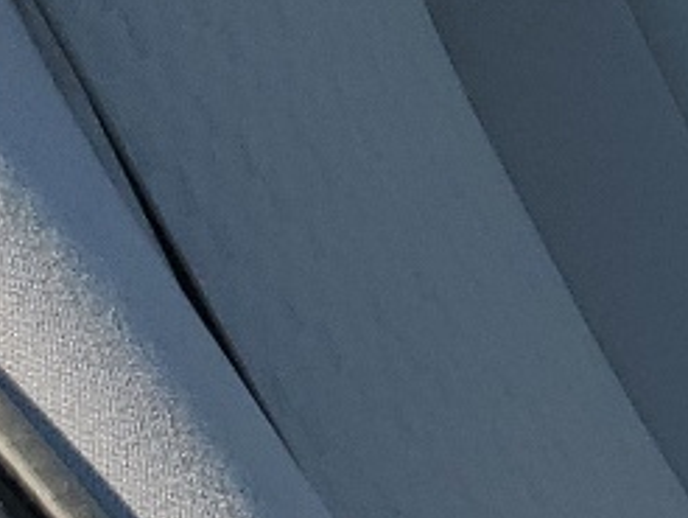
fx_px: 3362
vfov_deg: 8.8
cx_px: 1821
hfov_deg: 9.8
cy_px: 252
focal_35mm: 169
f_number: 1.5
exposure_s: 1/2000
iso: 50
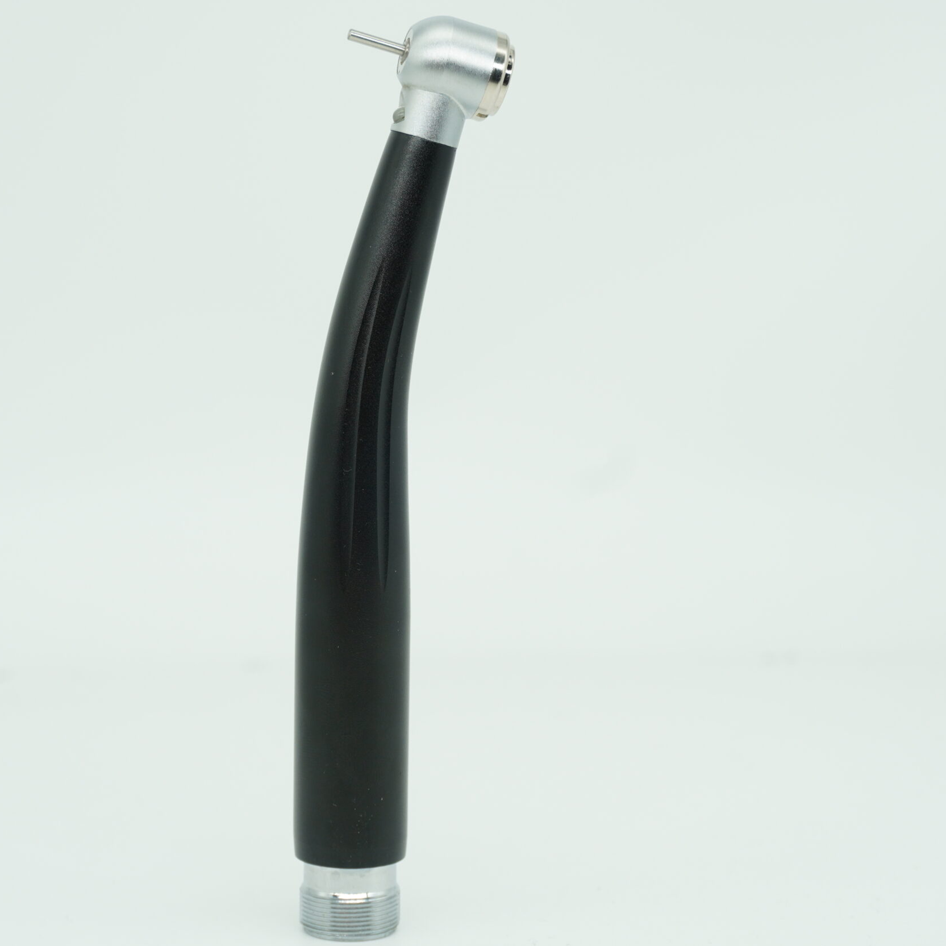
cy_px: 470
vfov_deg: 17.7
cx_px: 412
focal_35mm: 98
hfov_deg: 17.7
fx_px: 3030
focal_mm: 50
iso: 200
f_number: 8
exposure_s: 1/100
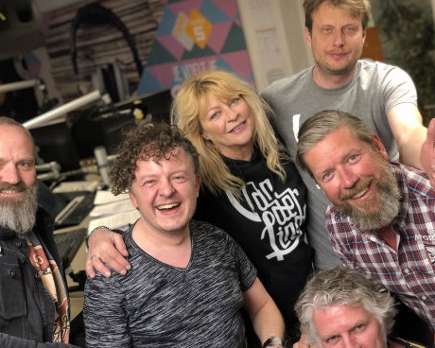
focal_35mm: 55
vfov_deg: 27.6
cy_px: 174
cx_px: 200
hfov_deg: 34.1
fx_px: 708
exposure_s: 1/33
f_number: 2.4
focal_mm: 6
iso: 80
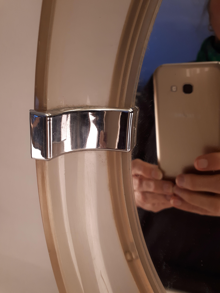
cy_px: 146
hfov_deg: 51.4
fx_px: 229
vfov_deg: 65.3
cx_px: 110
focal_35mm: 27
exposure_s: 1/33
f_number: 1.9
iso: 80
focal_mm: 3.6
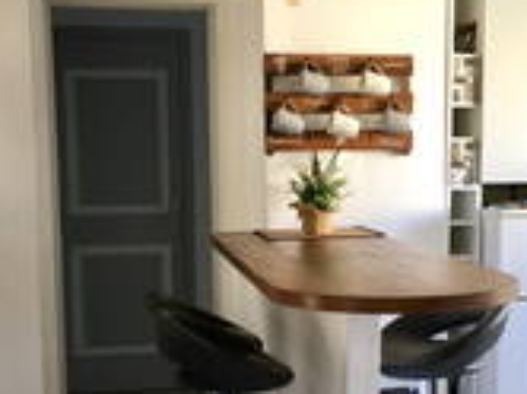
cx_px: 308
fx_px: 958
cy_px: 283
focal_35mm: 63
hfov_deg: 30.7
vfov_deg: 23.1
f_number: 2.2
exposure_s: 1/17
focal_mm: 4.15
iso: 32
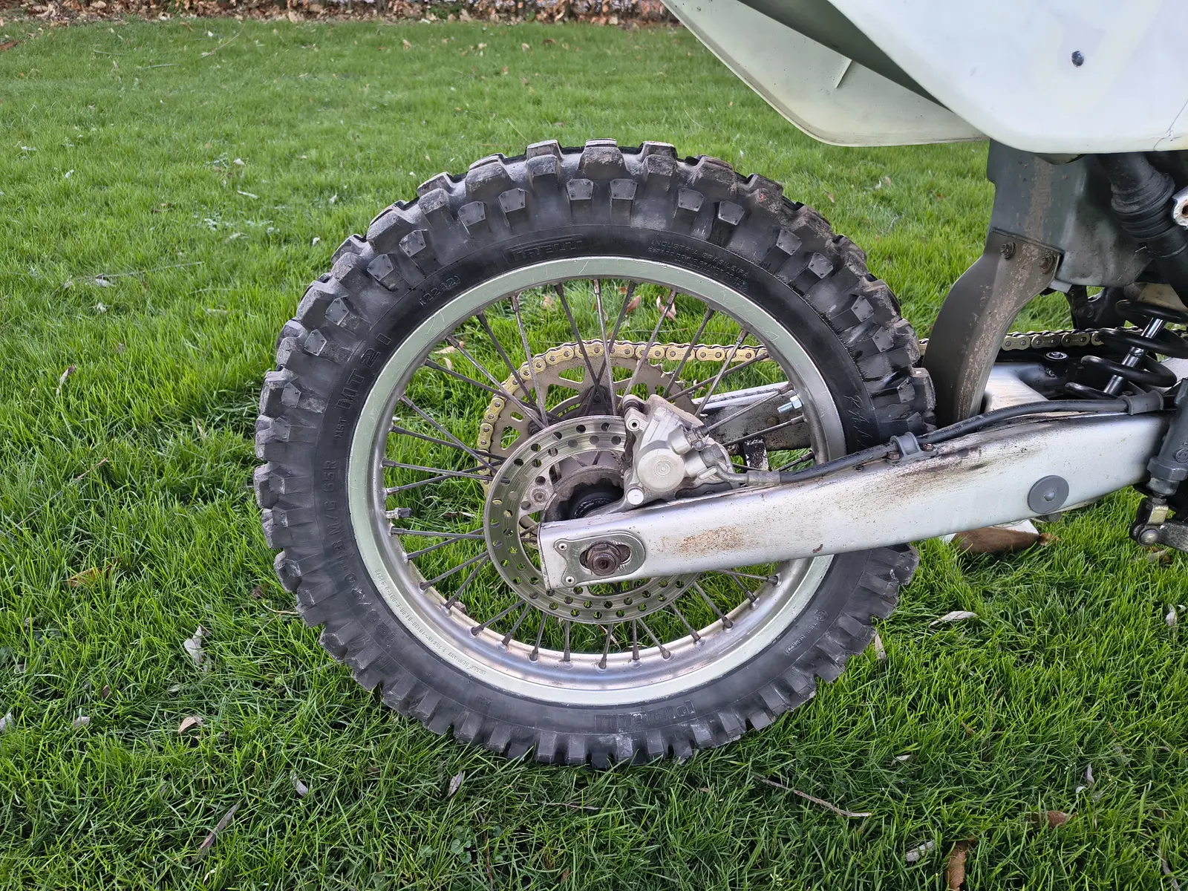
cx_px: 594
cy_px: 446
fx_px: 824
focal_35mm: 24
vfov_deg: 56.8
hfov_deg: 71.6
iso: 128
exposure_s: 1/100
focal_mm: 5.56
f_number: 1.8
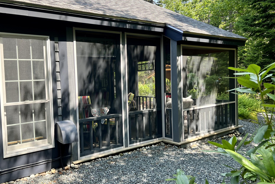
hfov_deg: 58.4
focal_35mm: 32
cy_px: 92
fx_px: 244
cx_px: 116
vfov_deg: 41.1
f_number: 1.5
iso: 50
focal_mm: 5.7
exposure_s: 1/567
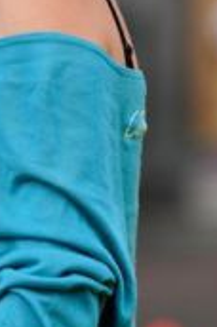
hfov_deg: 1.5
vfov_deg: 2.3
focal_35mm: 889
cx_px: -139
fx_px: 8070
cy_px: 11
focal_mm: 170
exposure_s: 1/400
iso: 200
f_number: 3.5
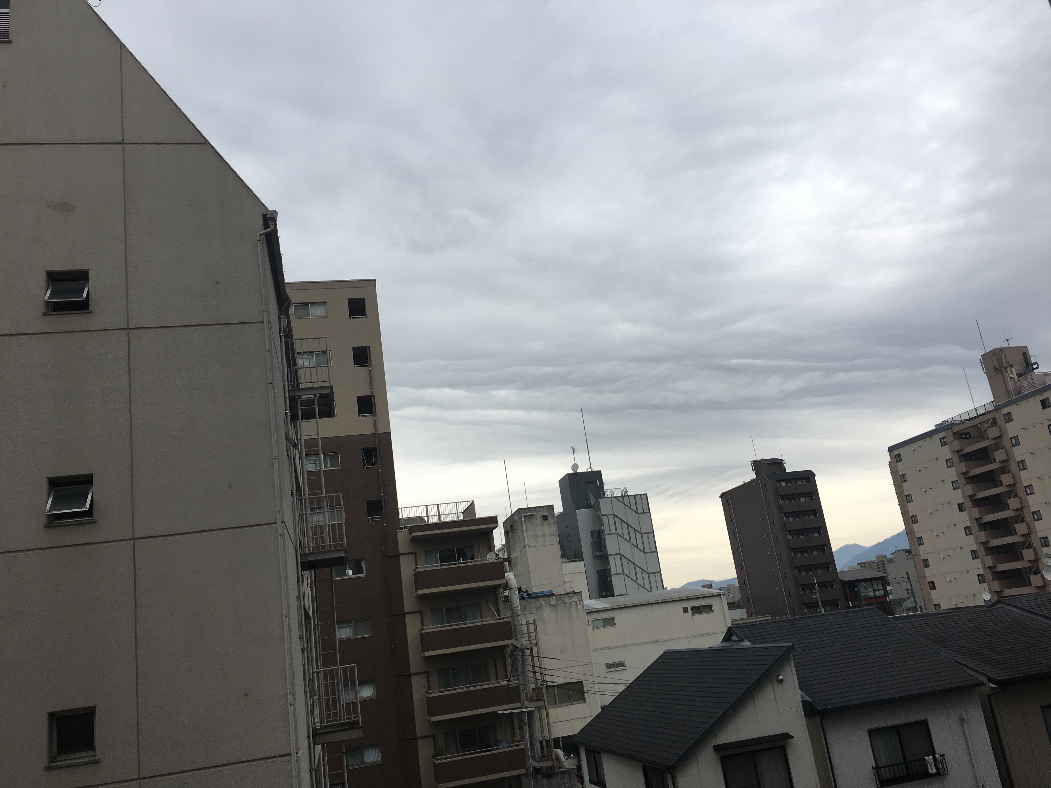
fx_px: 880
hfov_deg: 61.7
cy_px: 394
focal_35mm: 29
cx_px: 526
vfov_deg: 48.2
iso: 25
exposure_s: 1/549
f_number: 2.2
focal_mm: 4.15
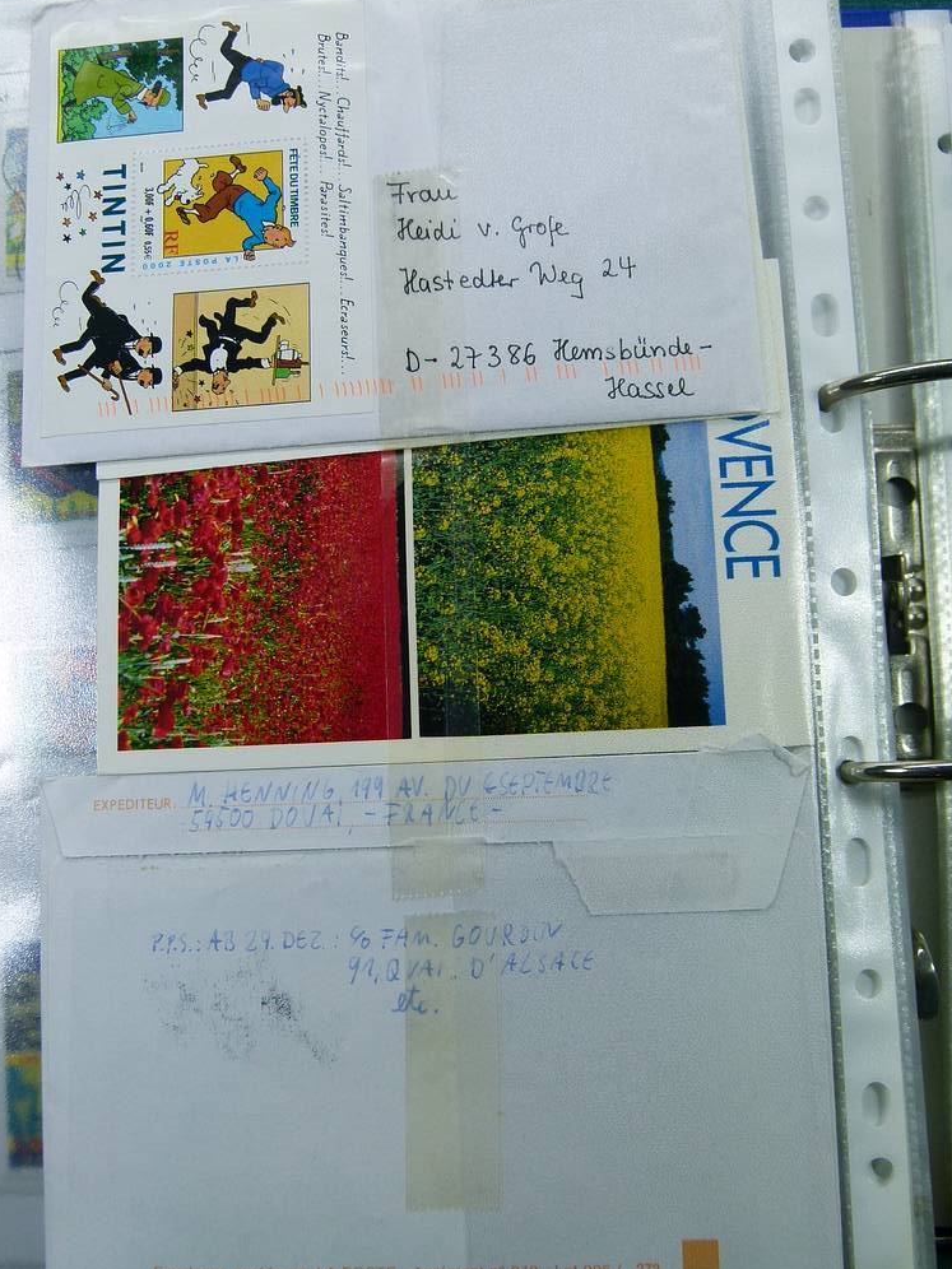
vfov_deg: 50.1
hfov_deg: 38.7
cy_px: 623
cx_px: 484
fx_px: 1357
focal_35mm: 37
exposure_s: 1/100
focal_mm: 6.5
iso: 100
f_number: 4
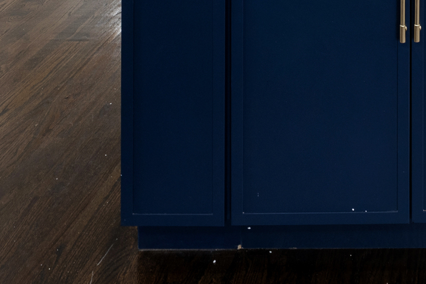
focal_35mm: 60
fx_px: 710
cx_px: 465
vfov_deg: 16.8
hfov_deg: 30.1
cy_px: -289
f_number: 8
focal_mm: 14
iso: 320
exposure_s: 1/6
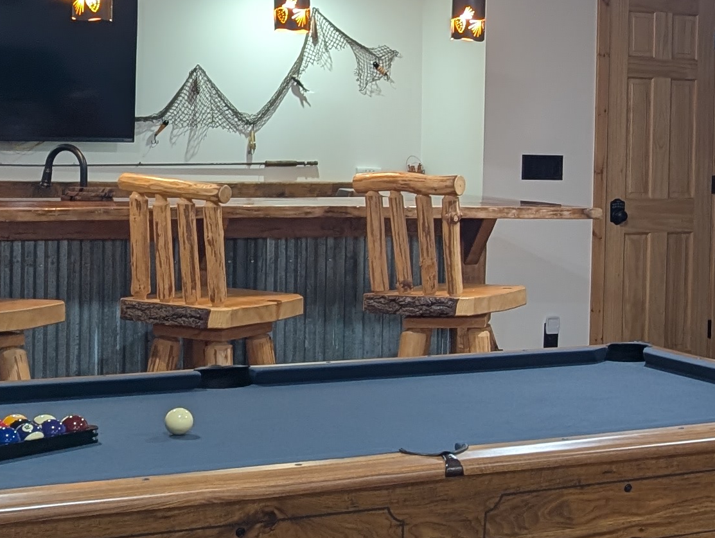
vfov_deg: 16.8
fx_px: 1820
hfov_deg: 20.9
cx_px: 829
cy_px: 201
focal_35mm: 88
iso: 88
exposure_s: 1/30
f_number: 1.68
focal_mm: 6.9
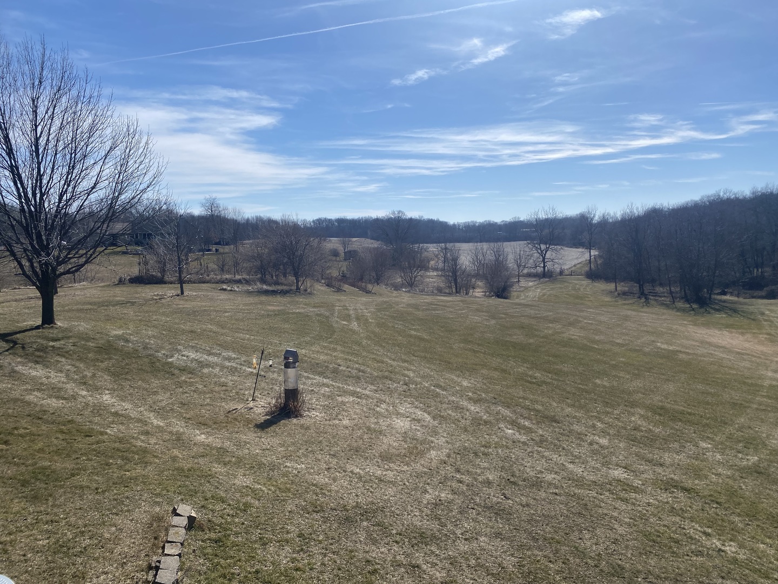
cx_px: 389
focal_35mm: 26
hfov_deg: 67.3
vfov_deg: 53.1
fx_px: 584
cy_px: 292
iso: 32
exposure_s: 1/6061
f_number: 1.8
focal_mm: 4.25
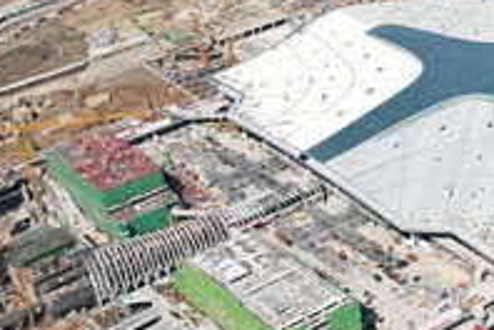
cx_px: 681
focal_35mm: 89
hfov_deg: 20.4
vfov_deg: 15.3
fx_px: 1221
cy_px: 114
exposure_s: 1/400
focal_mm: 8.38
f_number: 2.8
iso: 100
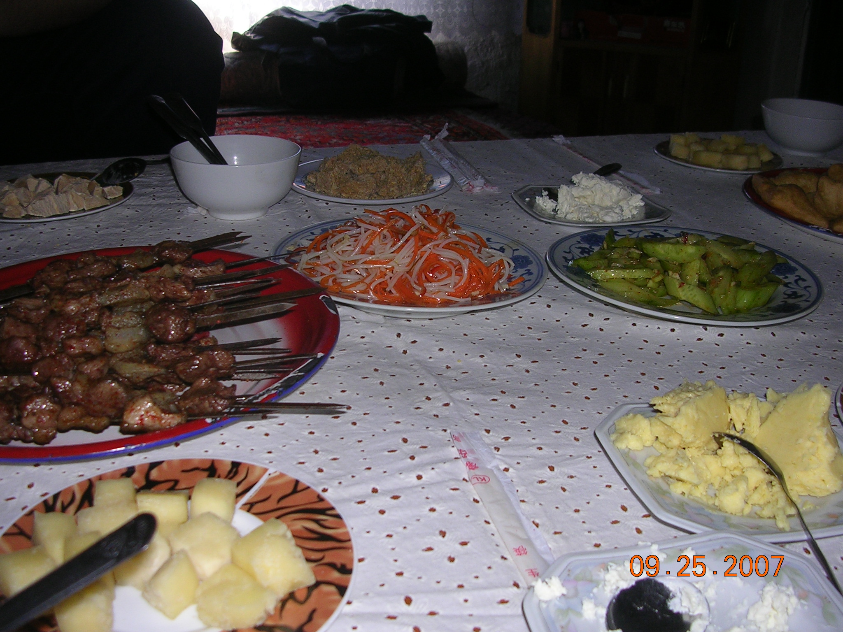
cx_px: 422
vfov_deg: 37.7
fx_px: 925
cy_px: 316
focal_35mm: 38
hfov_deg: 49.0
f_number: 2.8
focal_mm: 5.8
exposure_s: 1/60.1
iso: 50
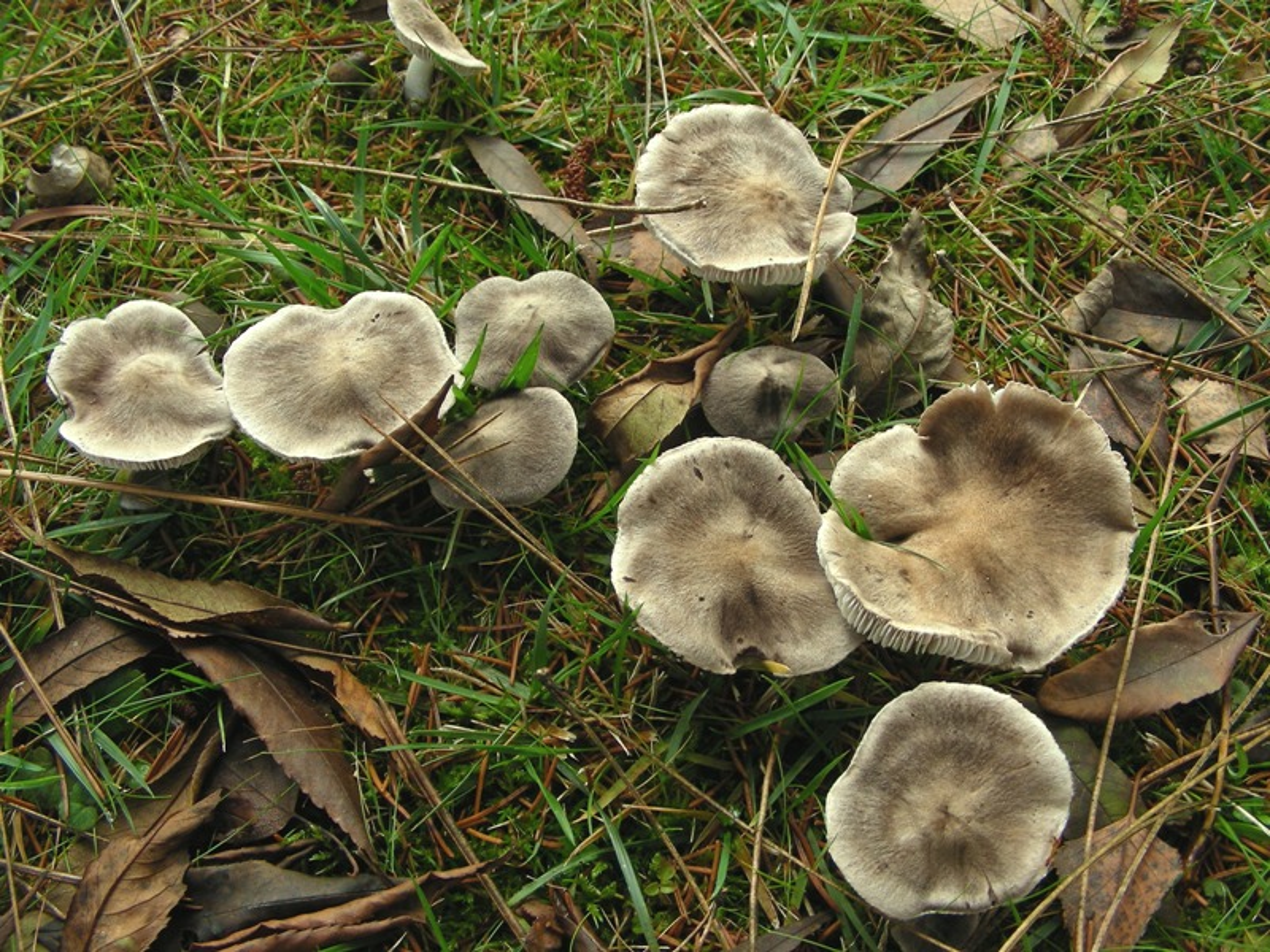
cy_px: 476
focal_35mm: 38
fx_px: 1394
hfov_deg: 49.0
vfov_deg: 37.7
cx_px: 635
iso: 50
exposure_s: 1/33.5
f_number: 3.5
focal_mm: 6.3
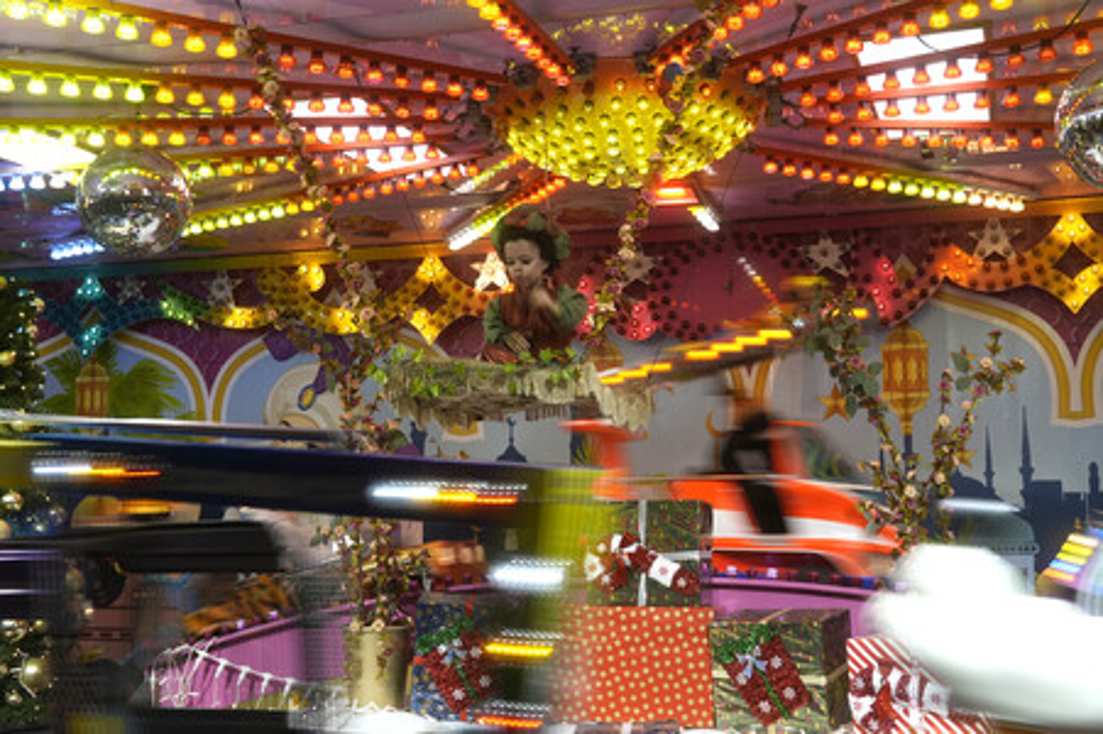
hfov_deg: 43.6
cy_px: 367
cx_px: 552
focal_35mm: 45
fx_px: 1378
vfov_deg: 29.8
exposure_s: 1/13
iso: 250
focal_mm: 30
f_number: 9
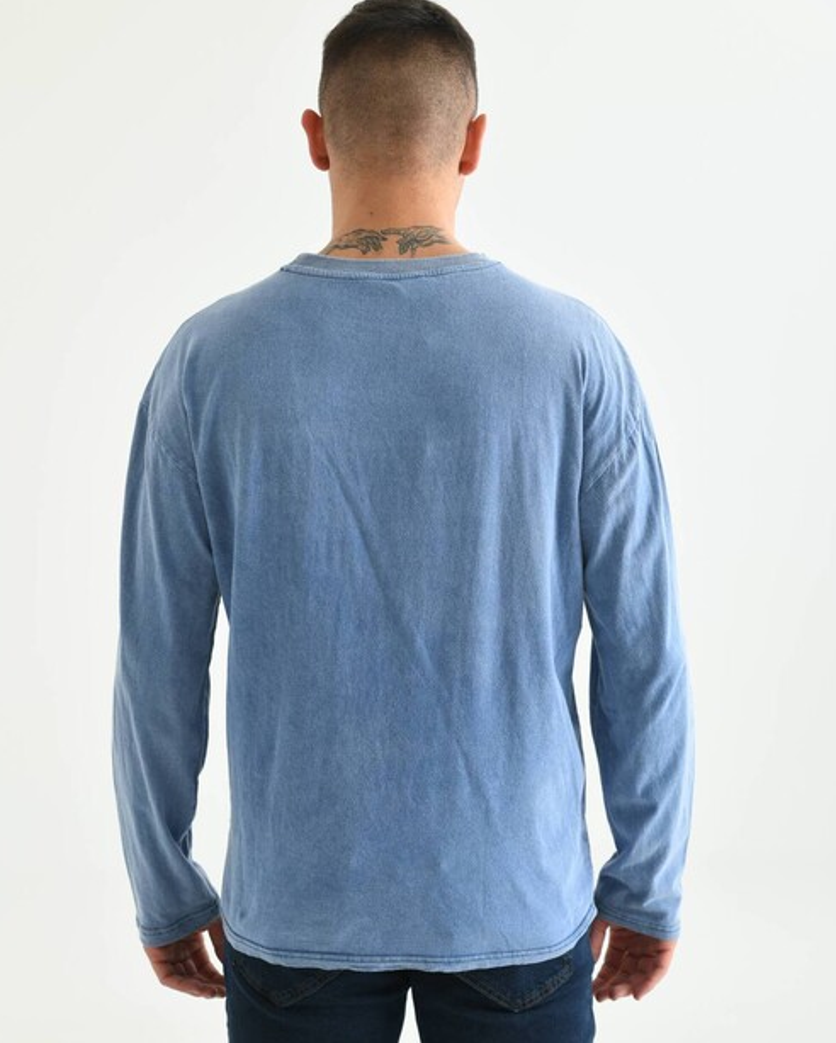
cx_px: 415
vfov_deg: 30.0
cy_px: 552
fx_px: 1947
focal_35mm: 63
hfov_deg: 24.2
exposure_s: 1/125
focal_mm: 55
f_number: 5.6
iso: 160
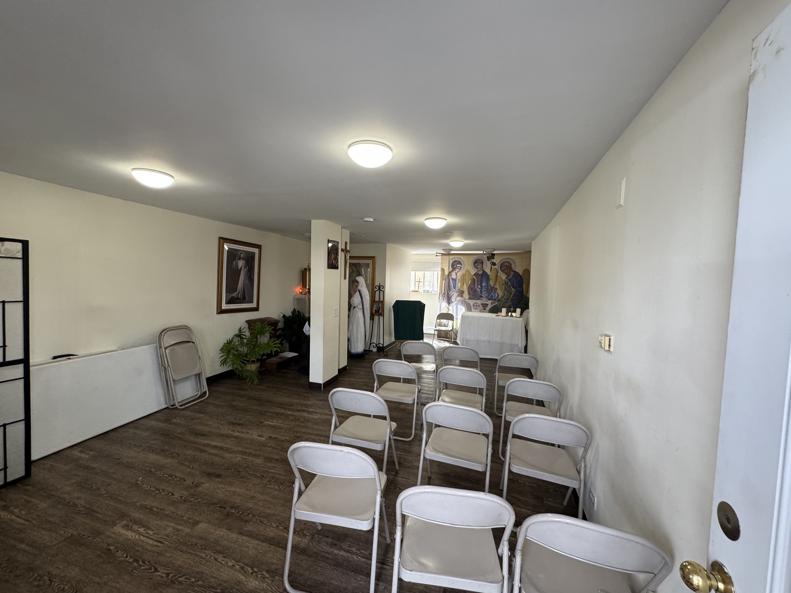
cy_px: 296
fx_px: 320
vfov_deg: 85.7
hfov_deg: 102.1
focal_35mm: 14
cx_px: 396
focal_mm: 2.22
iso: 250
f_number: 2.2
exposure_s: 1/120
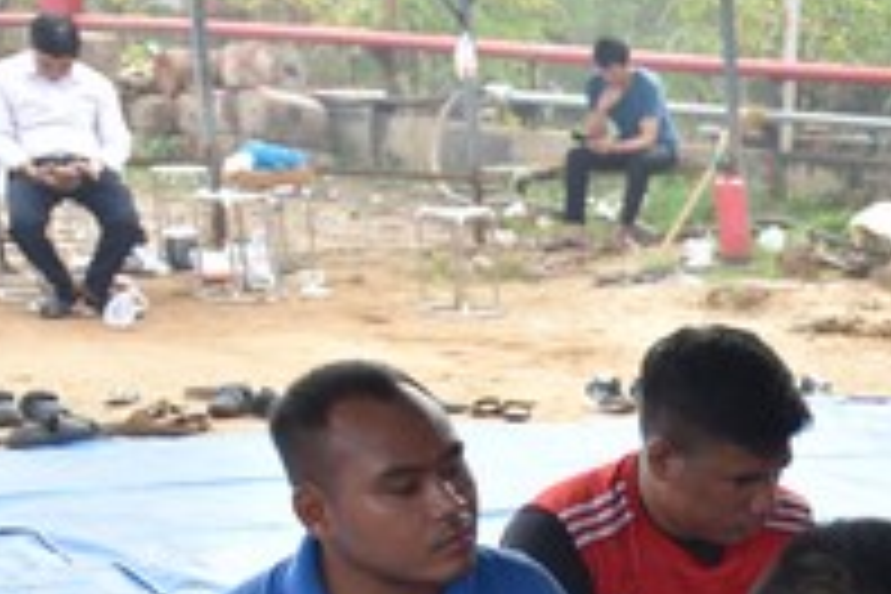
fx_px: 2524
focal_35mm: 102
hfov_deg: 17.7
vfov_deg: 13.0
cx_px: 1390
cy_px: 770
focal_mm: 31
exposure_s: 1/200
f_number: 7.1
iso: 400
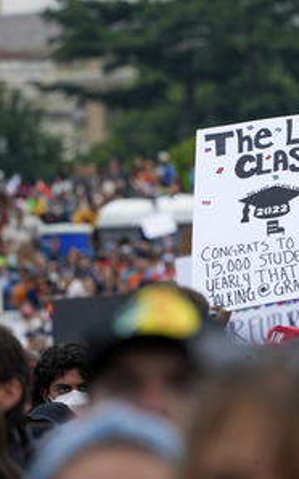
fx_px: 8039
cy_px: 240
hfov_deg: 2.1
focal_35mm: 616
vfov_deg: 3.4
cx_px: 299
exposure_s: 1/500
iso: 1600
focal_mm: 400
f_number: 11
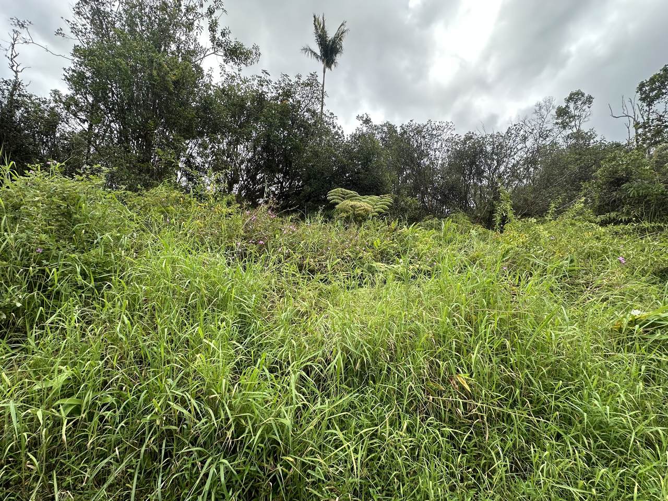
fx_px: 270
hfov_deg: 102.1
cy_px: 250
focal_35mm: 14
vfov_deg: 85.7
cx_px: 334
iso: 40
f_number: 2.2
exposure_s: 1/491
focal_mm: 2.22
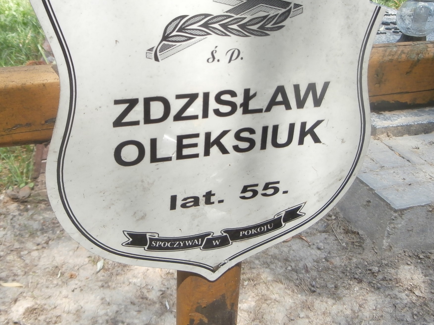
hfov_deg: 45.5
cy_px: 116
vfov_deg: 34.9
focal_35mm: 41
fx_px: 514
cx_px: 169
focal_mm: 4.2
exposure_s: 1/250
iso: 100
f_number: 3
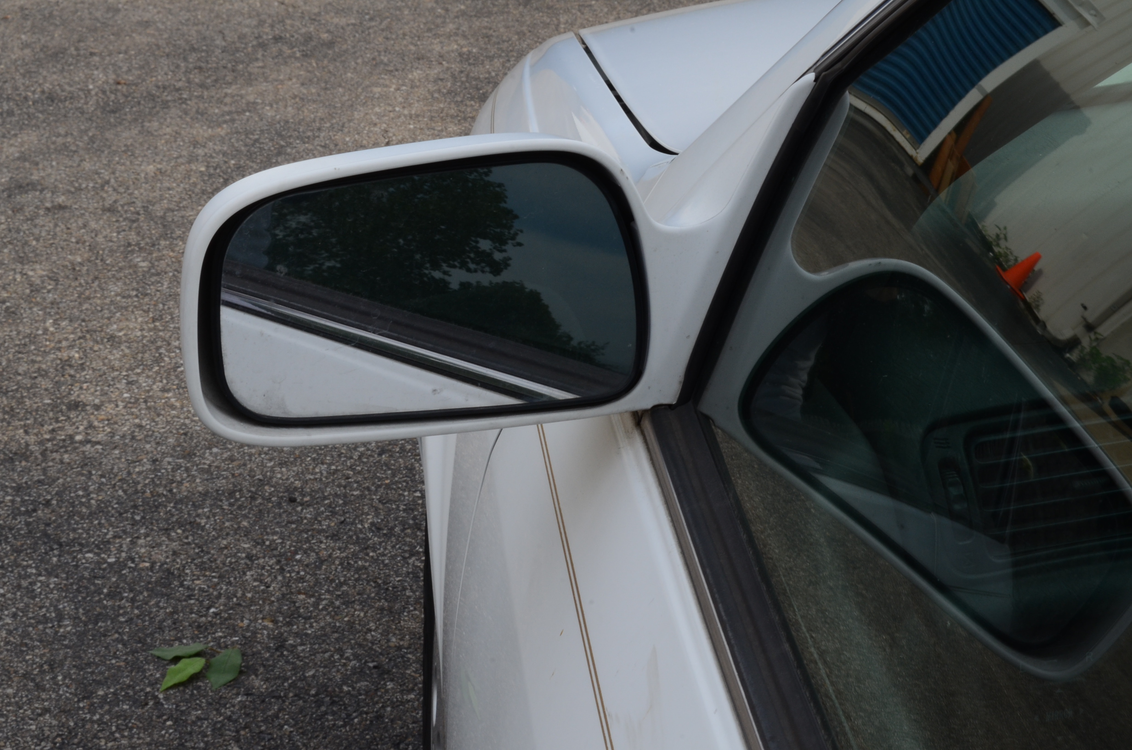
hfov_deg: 24.7
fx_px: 2589
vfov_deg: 16.5
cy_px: 375
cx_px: 566
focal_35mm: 82
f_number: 25
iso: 400
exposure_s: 1/80
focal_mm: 55
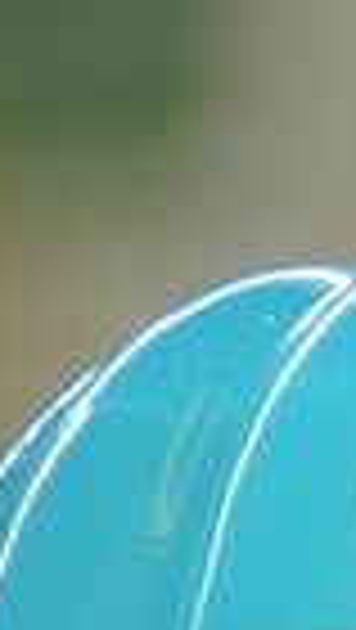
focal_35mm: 1847
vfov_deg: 1.2
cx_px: 14
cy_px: 308
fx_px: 30921
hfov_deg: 0.7
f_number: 5.5
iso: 400
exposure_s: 1/80
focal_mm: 60.5
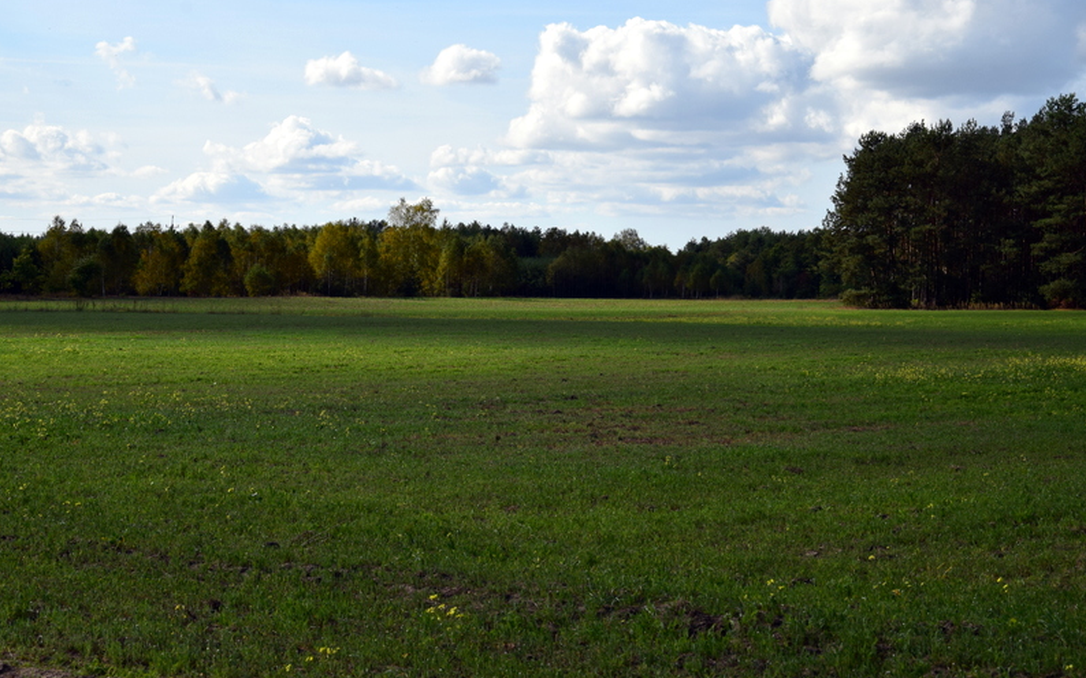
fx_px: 2190
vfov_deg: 17.6
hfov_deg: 27.9
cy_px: 324
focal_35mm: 74
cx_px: 540
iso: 360
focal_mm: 48
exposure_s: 1/500
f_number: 11
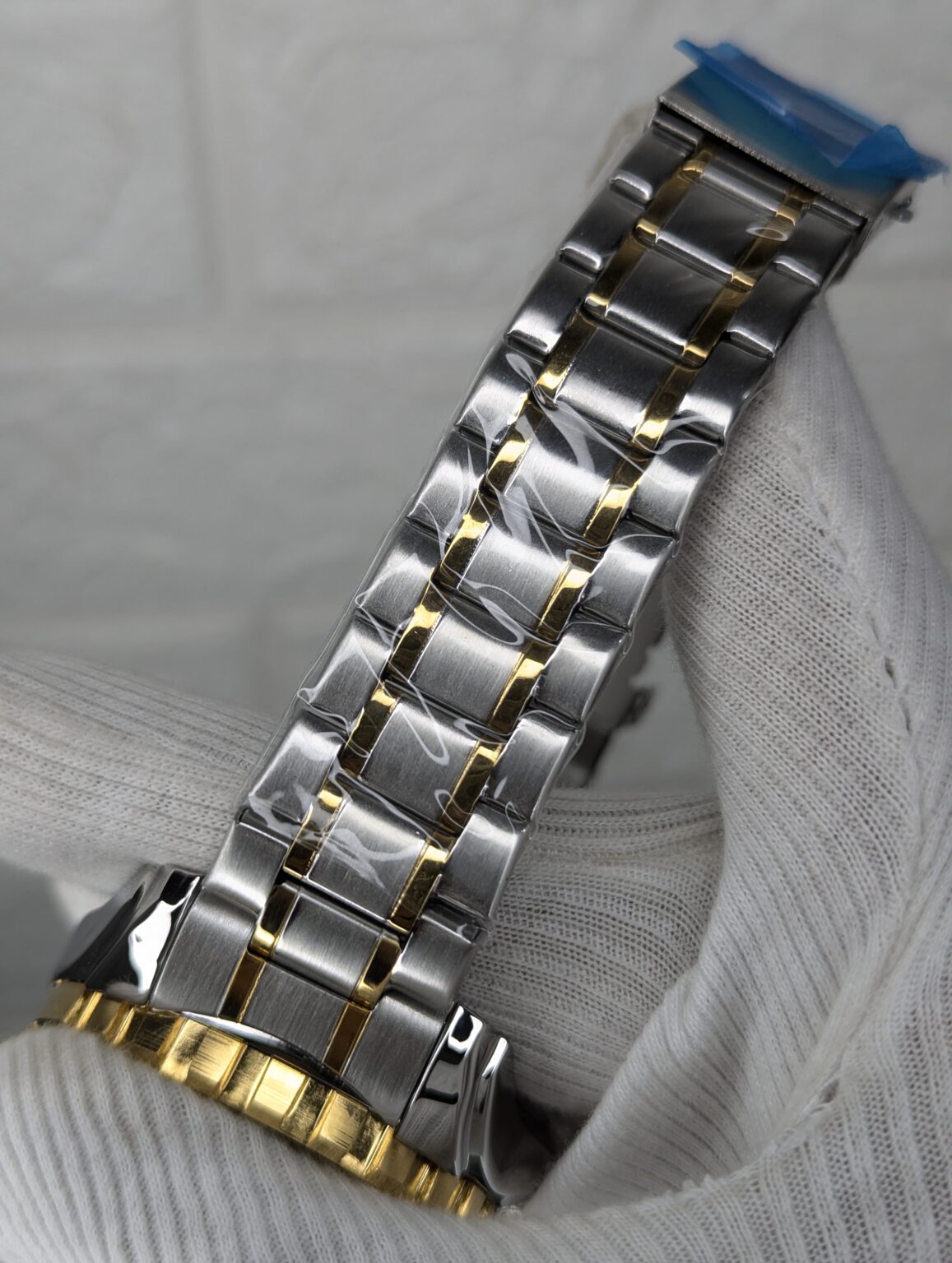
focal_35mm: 48
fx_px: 1755
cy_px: 632
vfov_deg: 39.6
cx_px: 476
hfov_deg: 30.3
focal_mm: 6.81
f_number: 1.85
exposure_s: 1/140
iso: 42
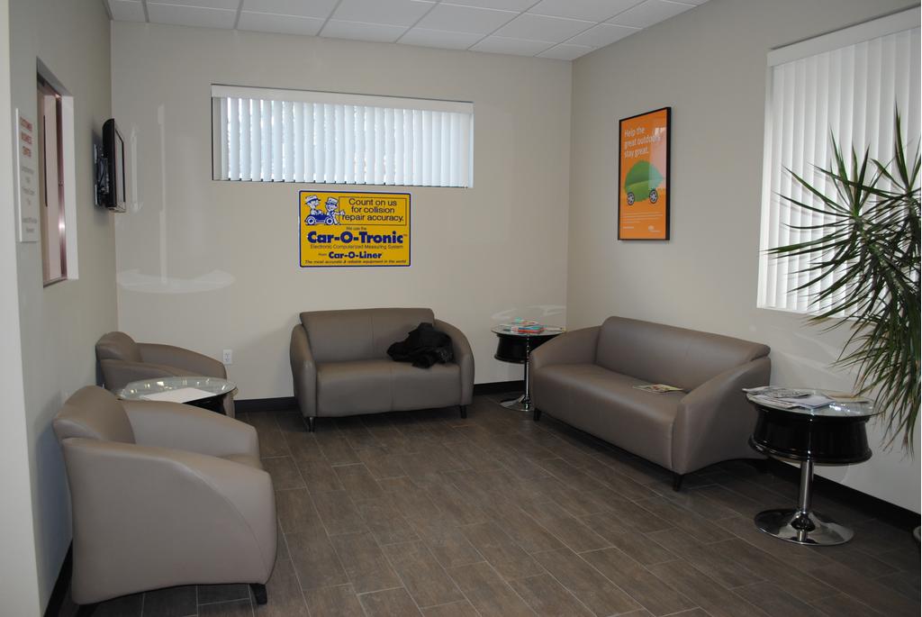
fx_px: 692
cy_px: 308
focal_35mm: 27
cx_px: 461
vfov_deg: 48.0
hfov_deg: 67.3
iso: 200
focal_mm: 18
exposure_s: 1/60
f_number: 3.5
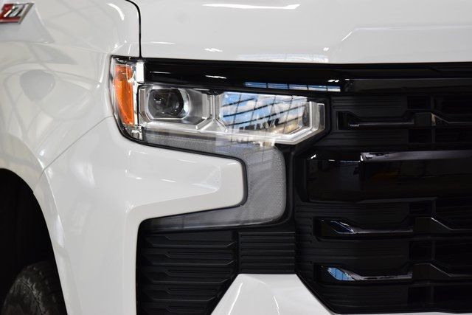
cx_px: 236
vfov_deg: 13.0
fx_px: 1377
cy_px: 158
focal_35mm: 105
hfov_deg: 19.5
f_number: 6.3
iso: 1600
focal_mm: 70
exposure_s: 1/125
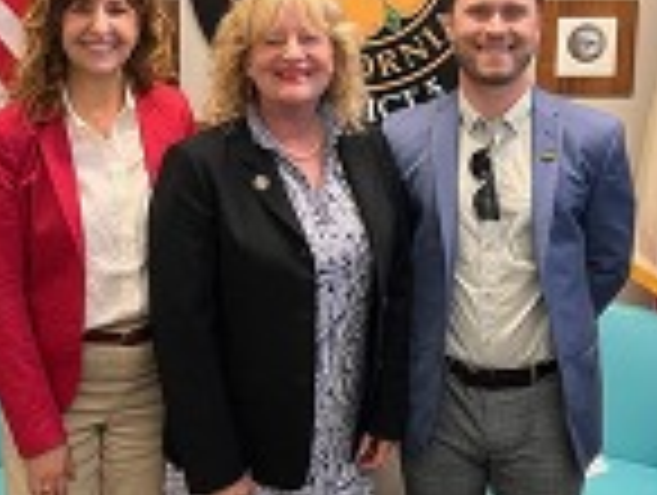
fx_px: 1255
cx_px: 310
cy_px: 166
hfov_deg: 29.3
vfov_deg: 22.2
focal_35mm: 66
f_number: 1.5
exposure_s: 1/60
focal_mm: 5.7
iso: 160
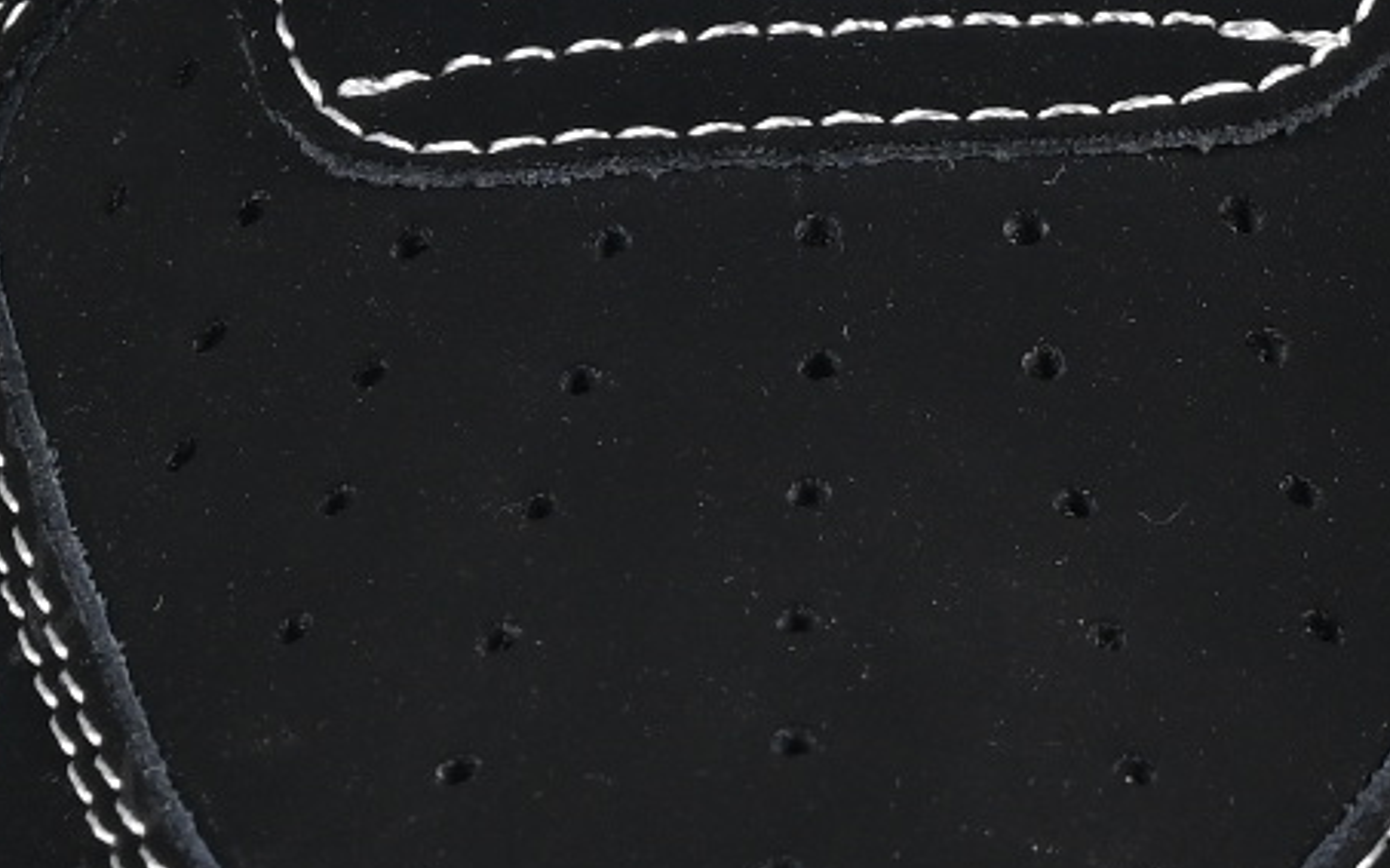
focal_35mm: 470
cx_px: 1872
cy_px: 224
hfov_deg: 4.5
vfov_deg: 2.8
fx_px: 17802
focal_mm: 50
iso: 160
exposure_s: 1/60
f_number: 6.3
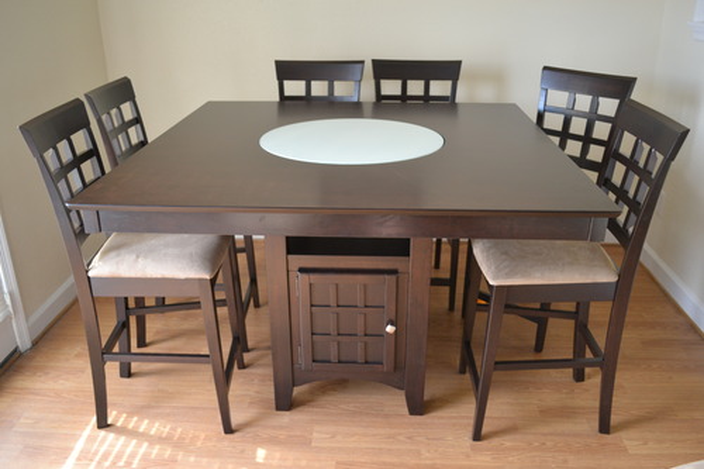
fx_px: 645
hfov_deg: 57.2
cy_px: 234
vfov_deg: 39.9
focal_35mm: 33
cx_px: 352
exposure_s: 1/60
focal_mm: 22
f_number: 3.8
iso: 720
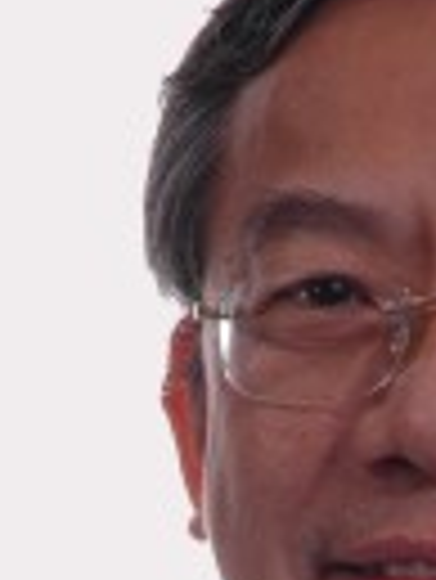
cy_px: 994
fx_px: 7897
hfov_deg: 3.2
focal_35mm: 471
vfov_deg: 4.2
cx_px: 409
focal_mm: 70
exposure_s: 1/125
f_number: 13
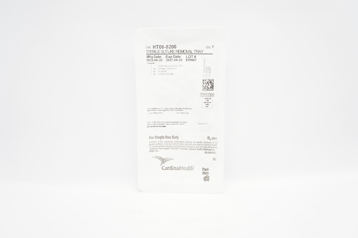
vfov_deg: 47.8
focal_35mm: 27
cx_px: 179
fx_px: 268
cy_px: 119
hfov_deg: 67.4
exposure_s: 1/60
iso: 800
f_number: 5.6
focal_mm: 18
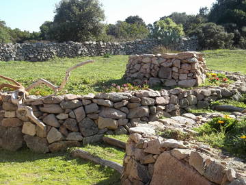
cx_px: 123
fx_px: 448
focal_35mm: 63
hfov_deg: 30.7
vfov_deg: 23.3
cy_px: 92
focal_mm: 11.3
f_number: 4
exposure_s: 1/320
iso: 64
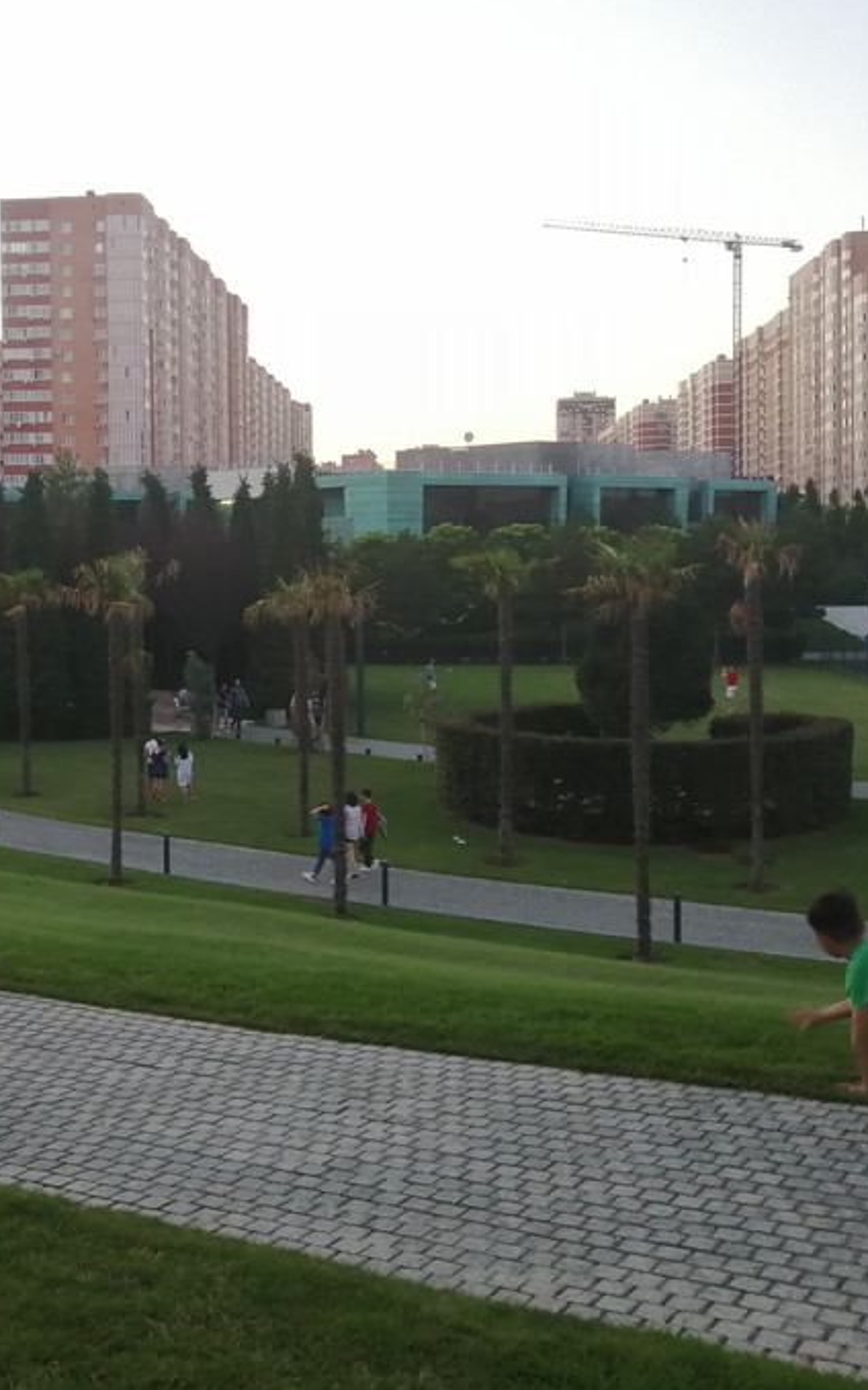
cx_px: 251
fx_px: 1704
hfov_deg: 28.3
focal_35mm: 45
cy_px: 608
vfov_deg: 44.3
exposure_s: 1/33.3
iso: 200
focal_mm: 3.88
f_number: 1.8
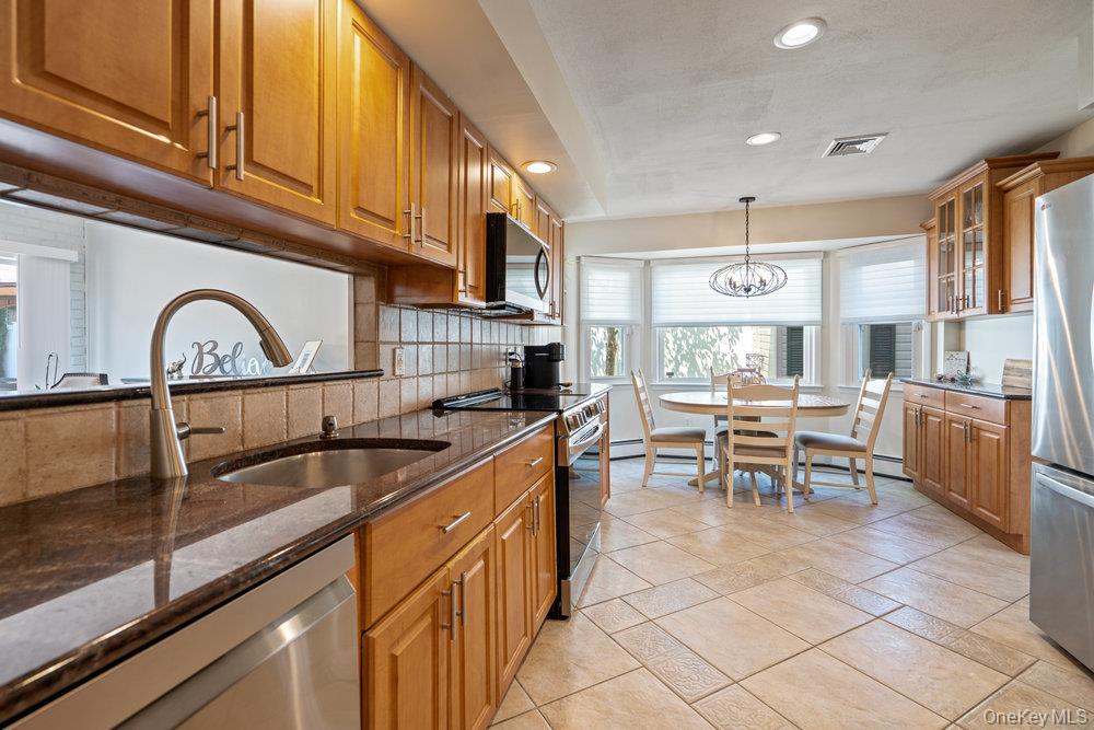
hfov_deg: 96.7
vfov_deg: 73.8
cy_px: 365
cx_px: 547
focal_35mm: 16
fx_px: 486
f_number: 5.6
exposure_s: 1/10
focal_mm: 16
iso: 640
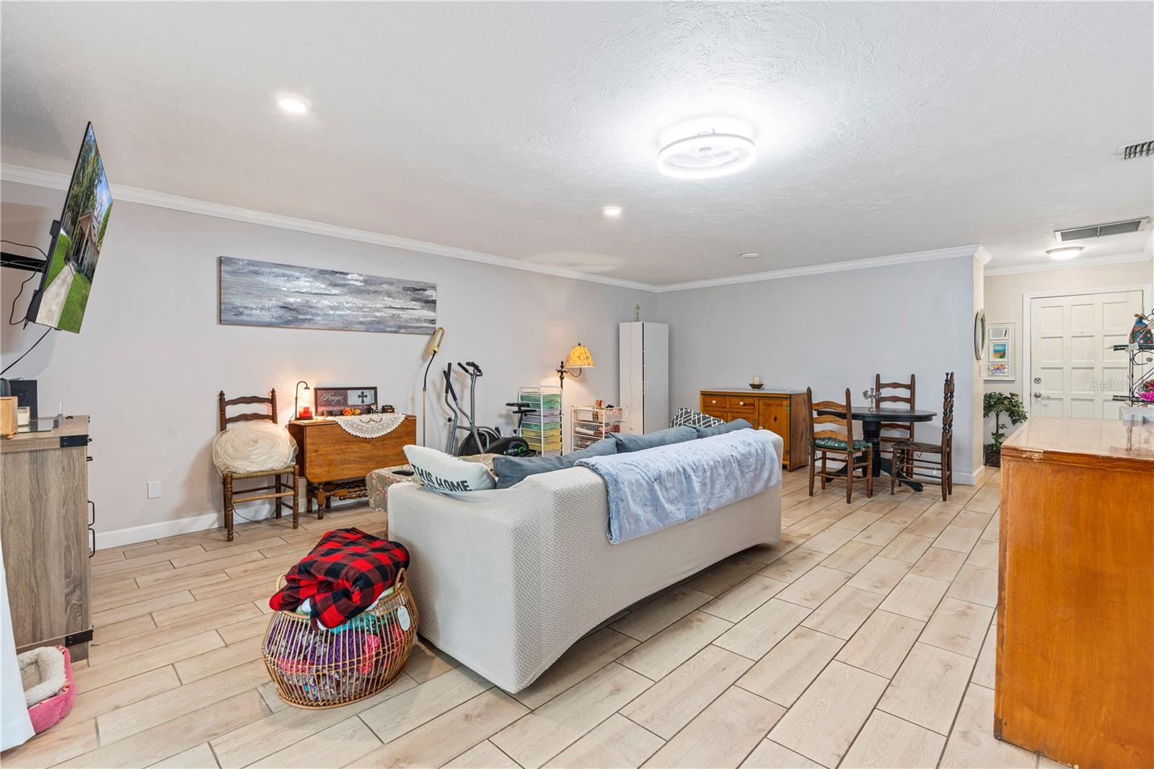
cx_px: 577
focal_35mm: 16
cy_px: 384
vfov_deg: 73.7
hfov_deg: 96.7
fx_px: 513
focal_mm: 16
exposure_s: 1.6
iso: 250
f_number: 8
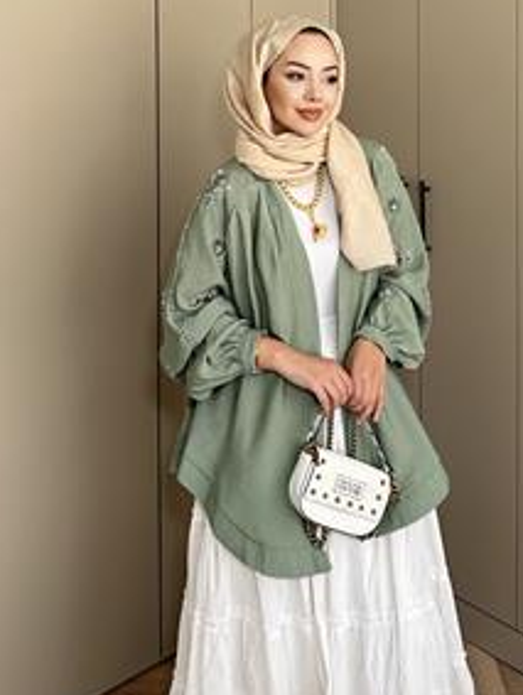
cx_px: 282
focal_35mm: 35
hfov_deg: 40.8
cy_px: 244
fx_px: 703
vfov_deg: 51.8
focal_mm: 6.86
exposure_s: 1/121
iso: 80
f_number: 1.78
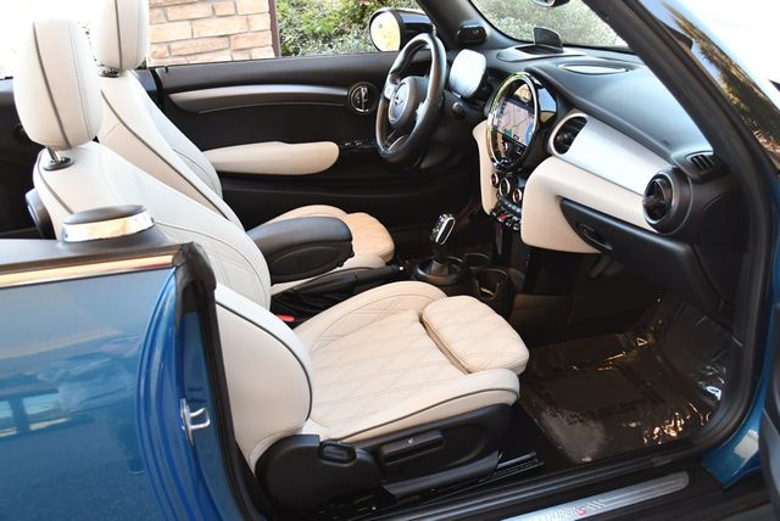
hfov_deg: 53.1
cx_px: 390
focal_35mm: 36
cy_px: 260
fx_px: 781
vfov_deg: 36.9
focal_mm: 18
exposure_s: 1/250
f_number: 3.5
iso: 720
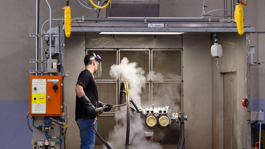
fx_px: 998
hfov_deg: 15.1
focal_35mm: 142
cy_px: 36
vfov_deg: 8.5
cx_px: 133
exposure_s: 1/160
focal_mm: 60
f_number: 4.5
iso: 800
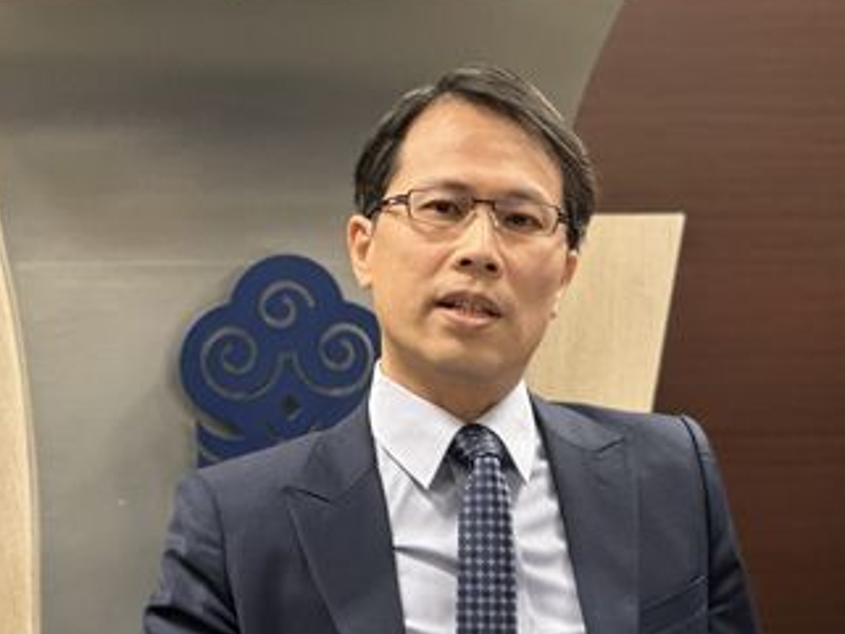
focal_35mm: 144
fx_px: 3516
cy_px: 471
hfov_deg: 13.7
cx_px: 255
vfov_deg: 10.3
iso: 200
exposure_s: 1/40
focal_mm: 9
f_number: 2.8
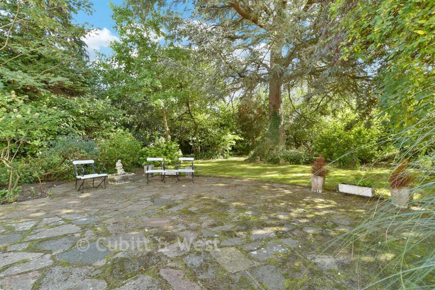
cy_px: 145
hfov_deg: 100.4
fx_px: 181
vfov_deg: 77.3
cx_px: 218
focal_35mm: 15
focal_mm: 10
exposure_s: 1/10
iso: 160
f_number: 8
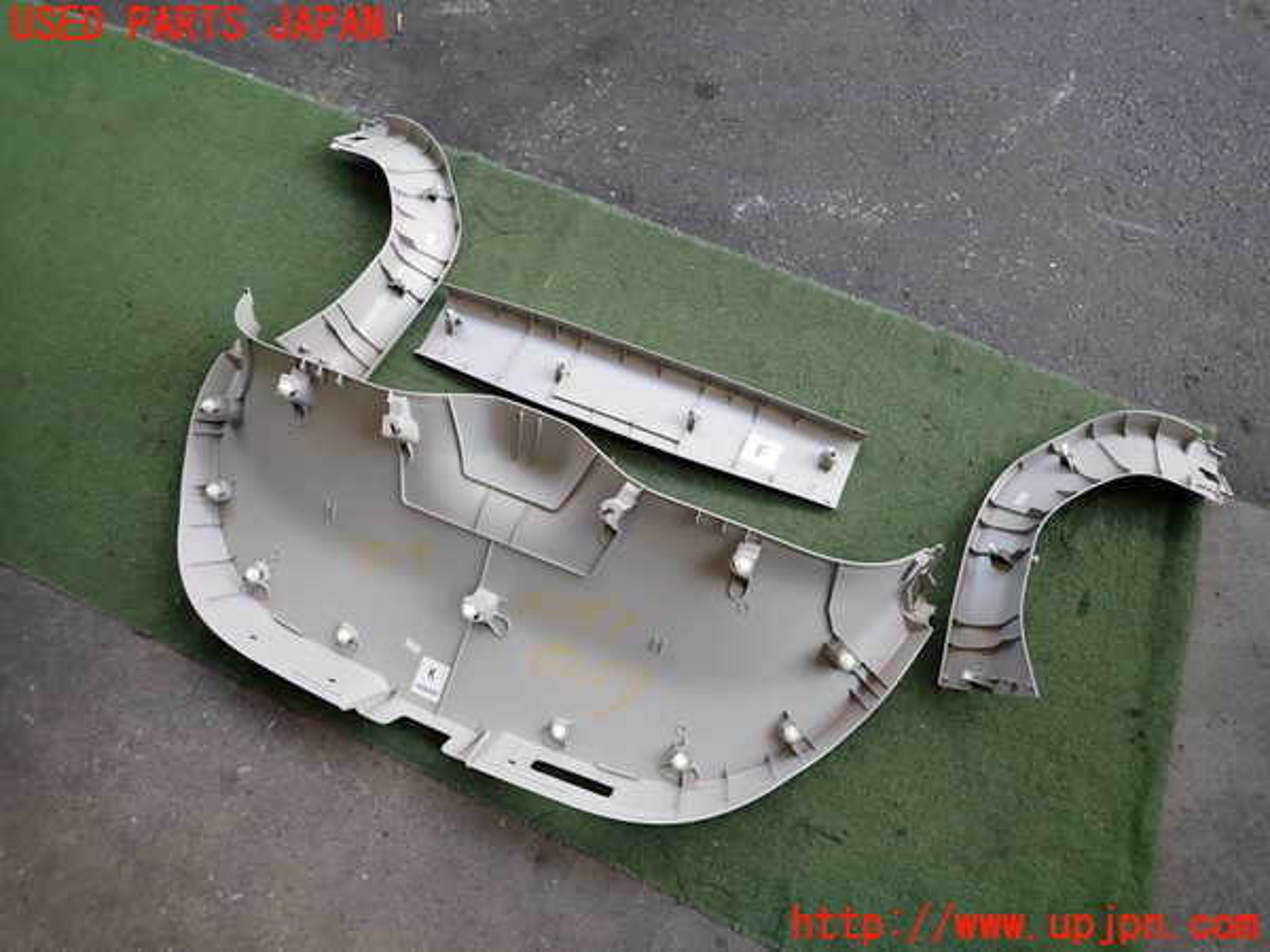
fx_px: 917
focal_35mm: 25
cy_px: 476
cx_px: 635
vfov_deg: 54.9
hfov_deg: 69.4
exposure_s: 1/125
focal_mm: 4.5
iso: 125
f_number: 2
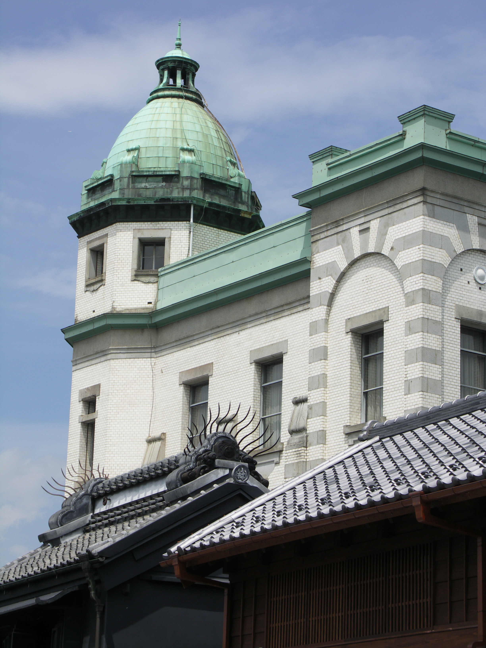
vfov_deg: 19.4
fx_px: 1891
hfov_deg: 14.6
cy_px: 324
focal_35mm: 101
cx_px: 243
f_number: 5.6
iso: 50
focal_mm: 26
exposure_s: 1/500
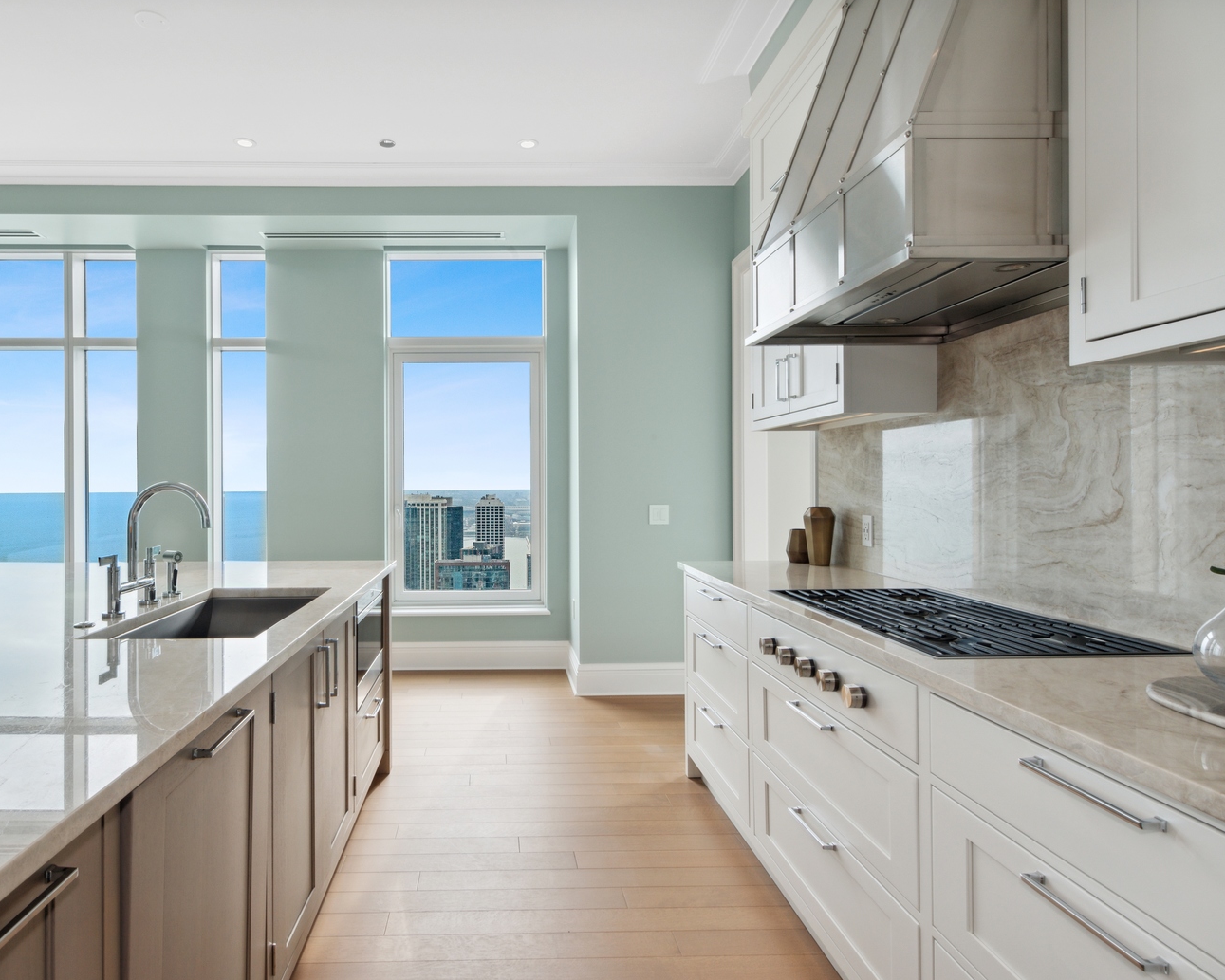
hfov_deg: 79.8
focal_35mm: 20
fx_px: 725
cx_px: 514
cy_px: 508
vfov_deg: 68.1
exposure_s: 1/320
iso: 500
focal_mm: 17
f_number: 13
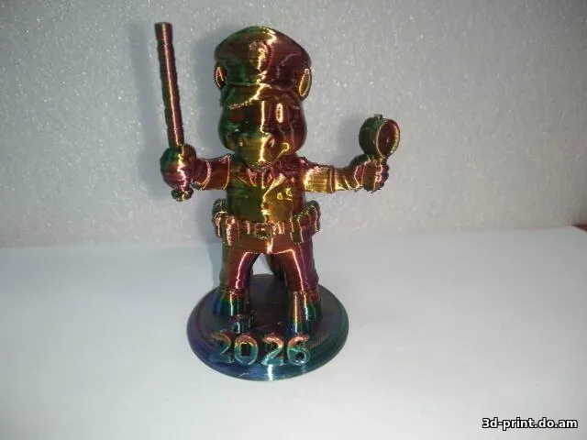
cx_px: 294
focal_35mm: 26
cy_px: 220
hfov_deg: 67.3
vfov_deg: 53.1
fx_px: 441
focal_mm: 3.82
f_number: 2.2
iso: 250
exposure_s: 1/100
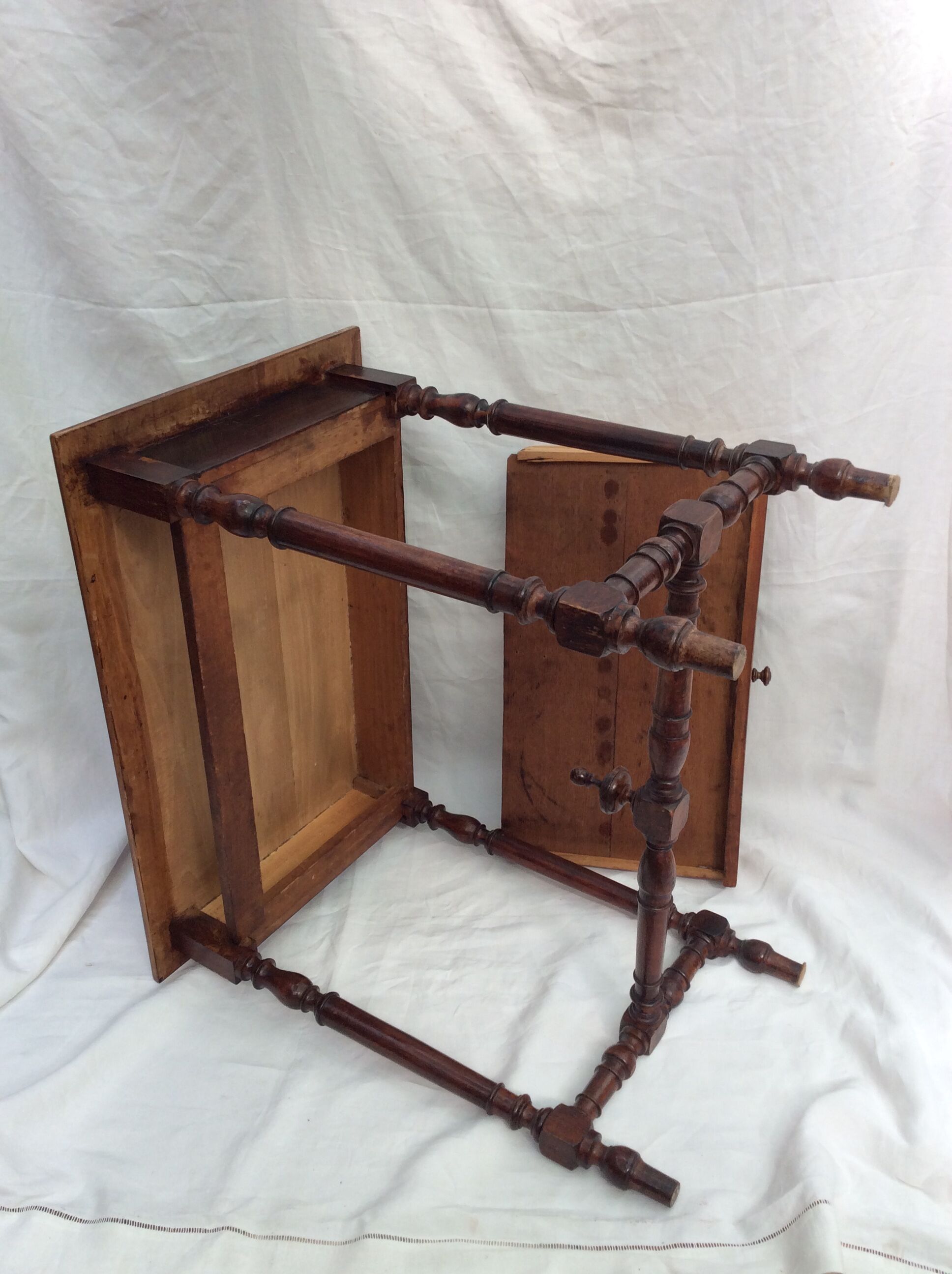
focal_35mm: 32
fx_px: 1177
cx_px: 476
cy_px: 637
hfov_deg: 44.1
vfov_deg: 56.9
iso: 32
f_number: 2.4
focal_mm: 3.3
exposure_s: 1/100
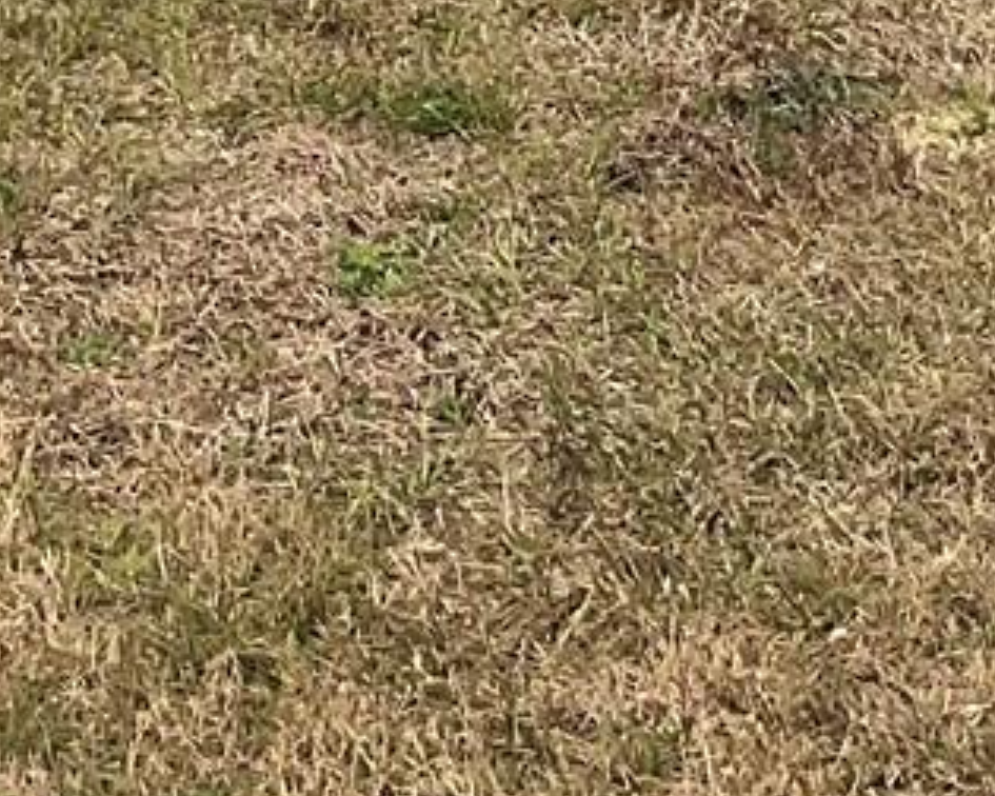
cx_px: 240
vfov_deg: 9.7
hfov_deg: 13.3
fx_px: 4241
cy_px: -954
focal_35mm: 144
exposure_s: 1/2959
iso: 16
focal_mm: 3
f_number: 1.8
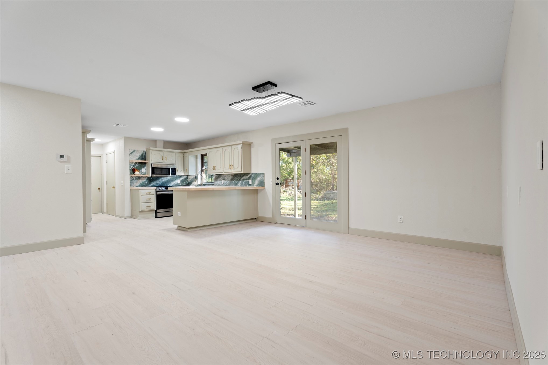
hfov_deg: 96.7
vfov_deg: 73.7
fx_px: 244
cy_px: 182
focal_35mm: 16
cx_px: 274
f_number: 9
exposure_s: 1/1.25
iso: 200
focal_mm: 16
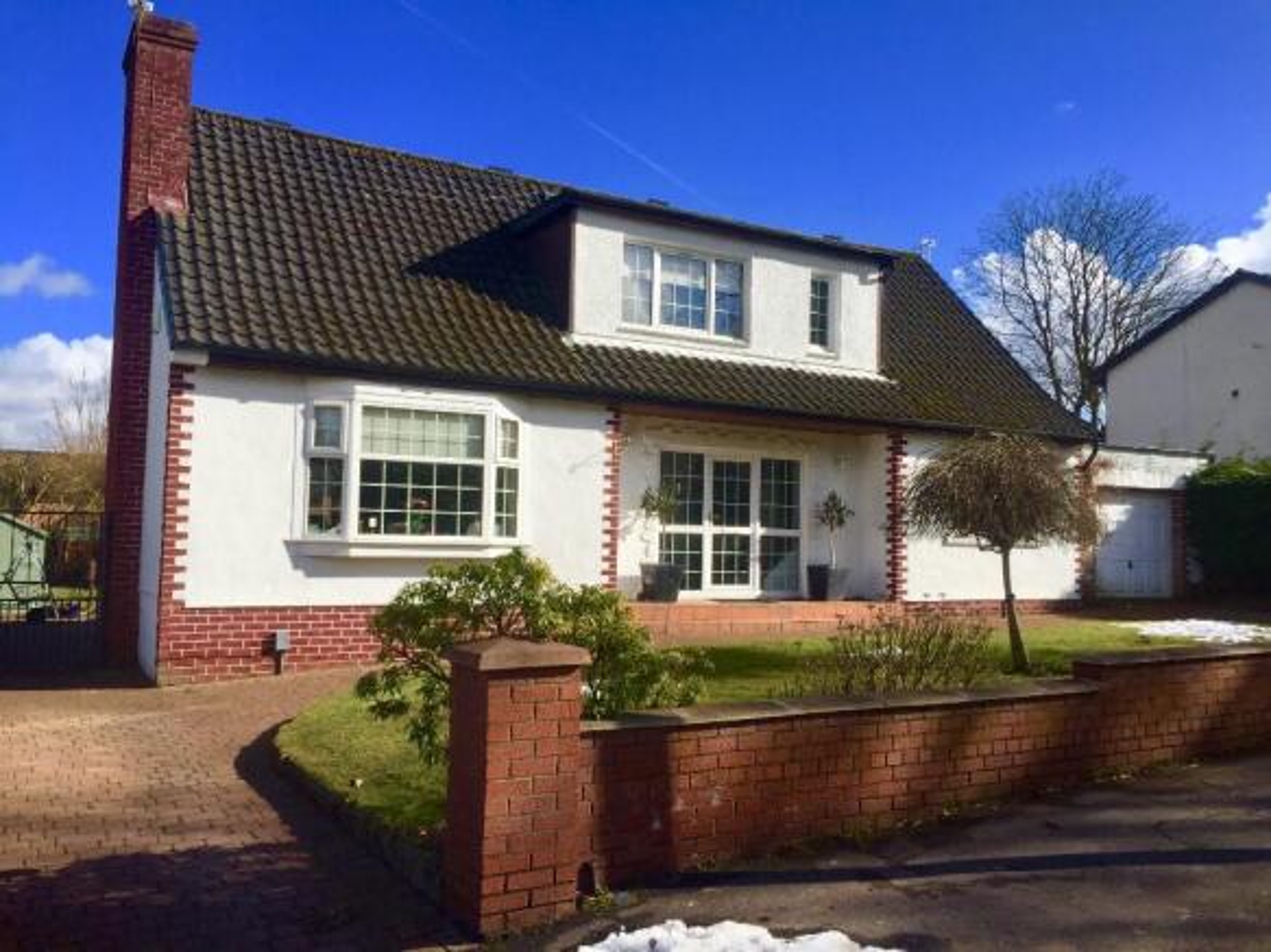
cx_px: 636
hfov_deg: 61.7
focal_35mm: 29
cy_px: 476
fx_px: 1065
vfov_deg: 48.2
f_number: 2.2
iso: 32
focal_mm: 4.15
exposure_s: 1/2083
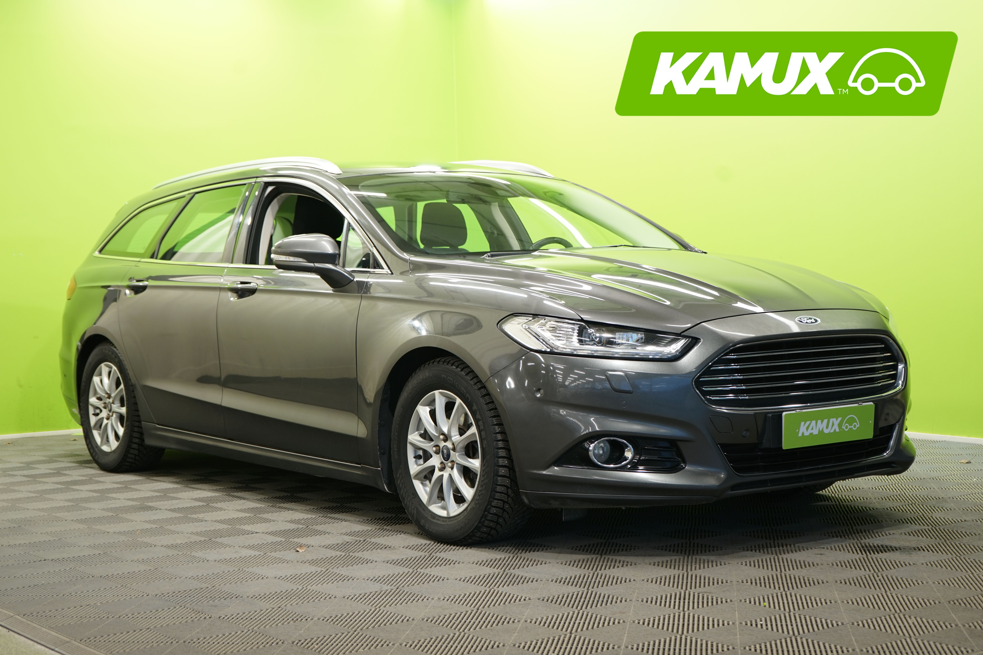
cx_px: 492
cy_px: 328
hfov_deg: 35.6
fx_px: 1529
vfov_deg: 24.2
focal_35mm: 56
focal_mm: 56
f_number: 5
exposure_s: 1/13
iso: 320
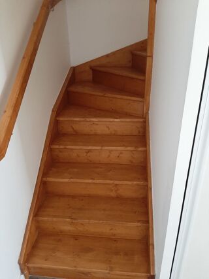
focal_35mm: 26
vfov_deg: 67.3
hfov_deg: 53.0
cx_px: 104
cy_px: 140
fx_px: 209
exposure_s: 1/24
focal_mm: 3.93
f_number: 1.7
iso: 400
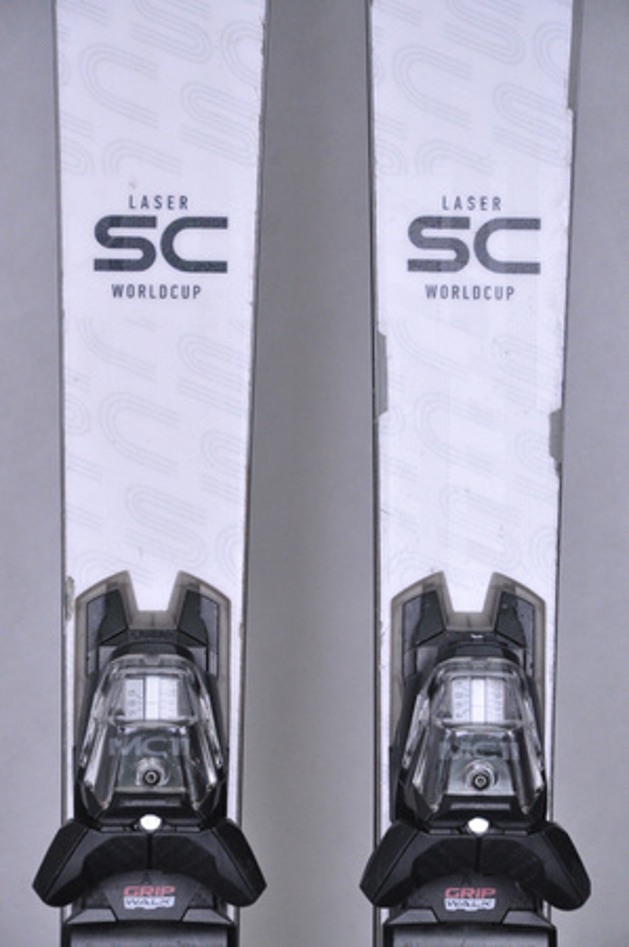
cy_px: 474
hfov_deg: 8.7
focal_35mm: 158
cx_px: 314
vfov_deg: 13.1
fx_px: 4137
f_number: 8
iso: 3200
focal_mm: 105
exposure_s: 1/125
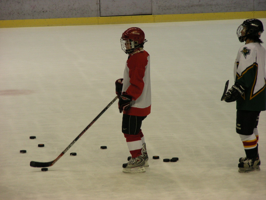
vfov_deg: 6.5
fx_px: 1767
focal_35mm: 230
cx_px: 133
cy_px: 100
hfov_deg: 8.6
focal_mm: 38.3
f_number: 3.5
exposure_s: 1/40.3
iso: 200
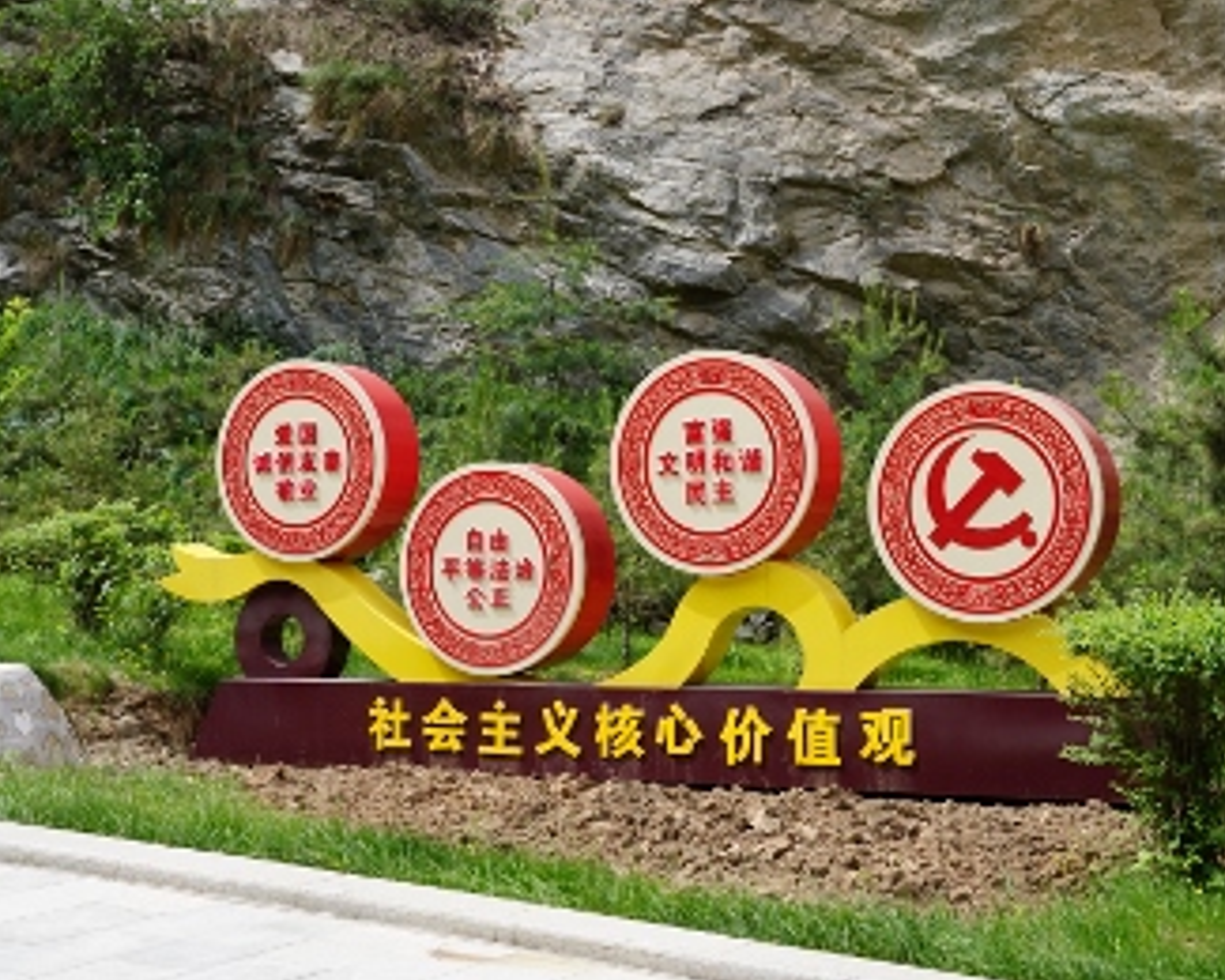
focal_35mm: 52
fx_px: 1885
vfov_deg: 29.1
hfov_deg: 35.9
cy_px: 484
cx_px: 690
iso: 100
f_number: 8
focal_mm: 30
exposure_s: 1/125
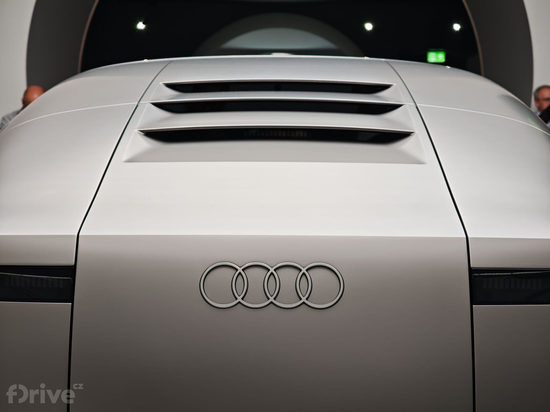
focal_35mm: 70
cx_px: 275
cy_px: 206
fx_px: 1112
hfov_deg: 27.8
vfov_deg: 21.0
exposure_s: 1/94
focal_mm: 11.5
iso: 80
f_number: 1.8
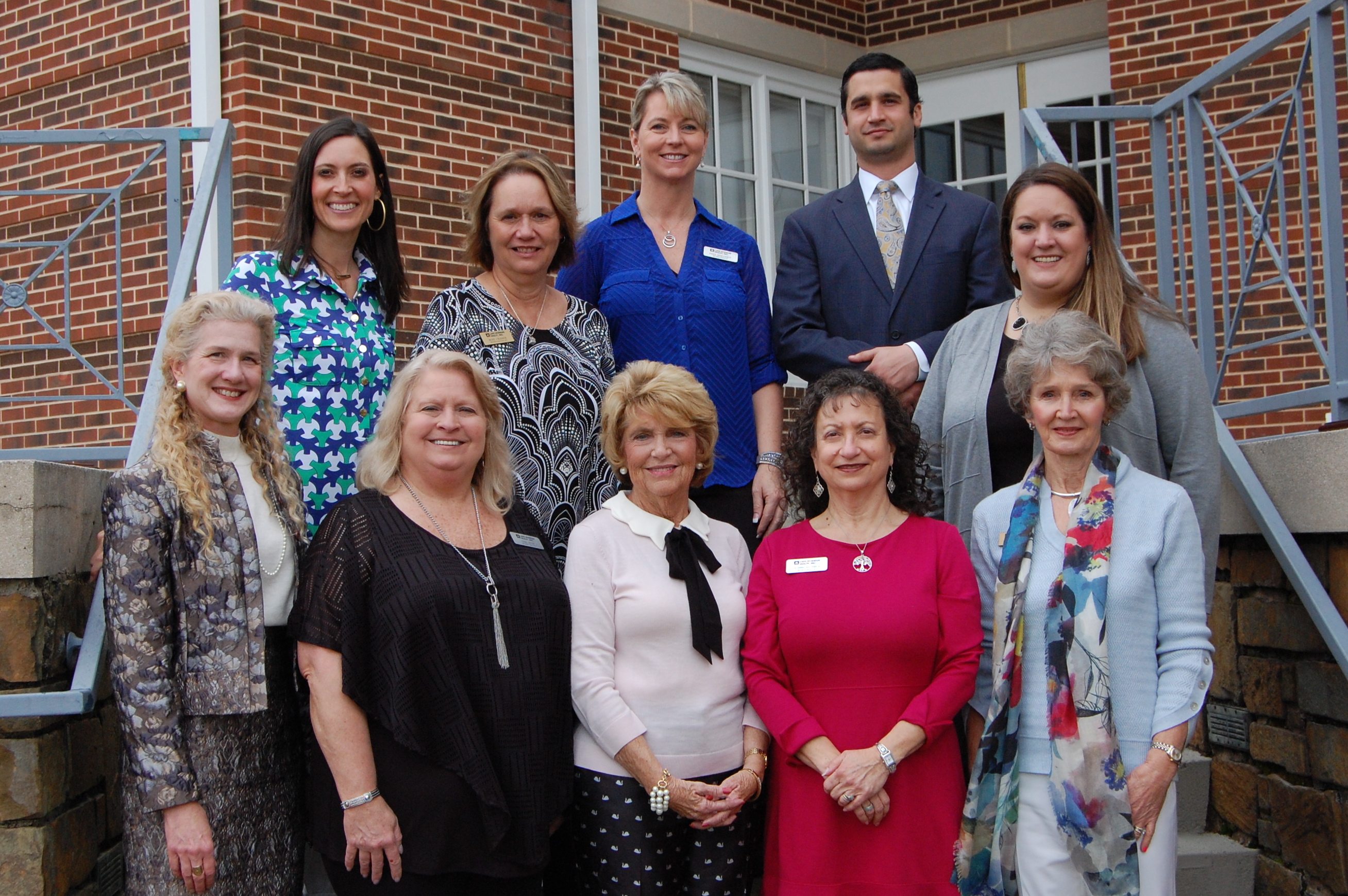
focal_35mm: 48
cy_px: 448
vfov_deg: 28.0
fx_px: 1796
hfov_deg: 41.1
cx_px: 674
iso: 800
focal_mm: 32
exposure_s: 1/320
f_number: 9
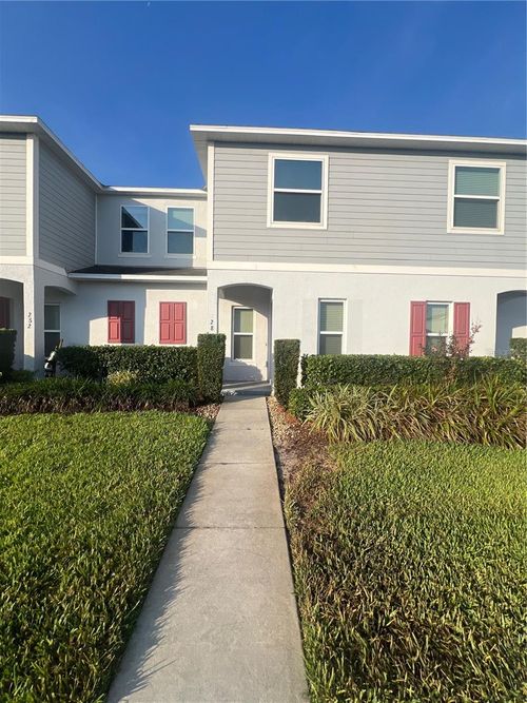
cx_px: 264
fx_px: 264
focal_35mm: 13
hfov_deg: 89.9
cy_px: 352
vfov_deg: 106.2
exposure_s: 1/1727
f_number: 1.8
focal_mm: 1.57
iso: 32
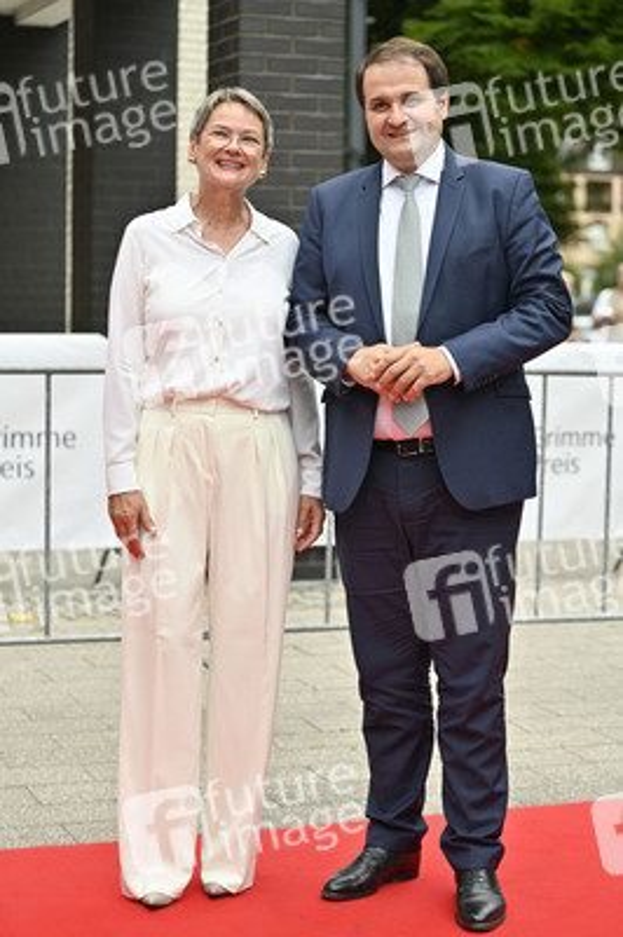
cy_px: 468
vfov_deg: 28.9
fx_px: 1820
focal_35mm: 70
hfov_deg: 19.4
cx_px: 312
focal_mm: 70
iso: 500
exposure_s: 1/500
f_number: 2.8
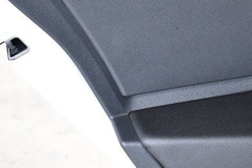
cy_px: 32
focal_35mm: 158
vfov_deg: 8.7
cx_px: 321
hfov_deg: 12.6
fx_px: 1105
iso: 2500
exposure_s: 1/125
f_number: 5.6
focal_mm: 40
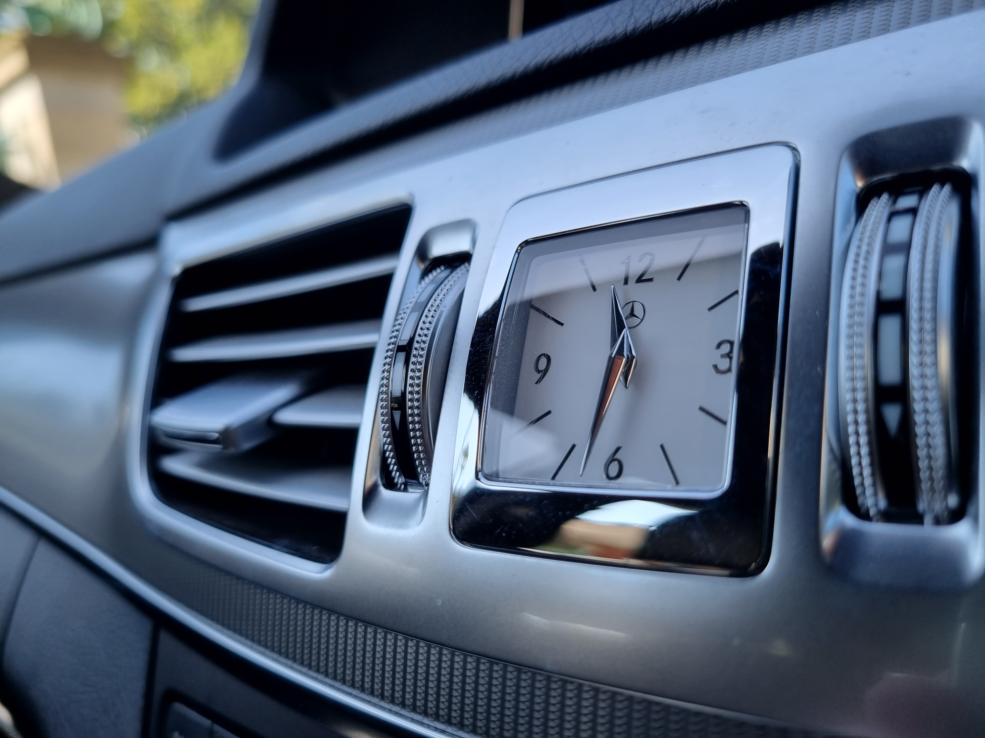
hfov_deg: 67.3
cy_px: 369
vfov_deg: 53.1
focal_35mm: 26
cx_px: 492
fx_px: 740
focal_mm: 5.4
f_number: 1.8
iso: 50
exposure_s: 1/364
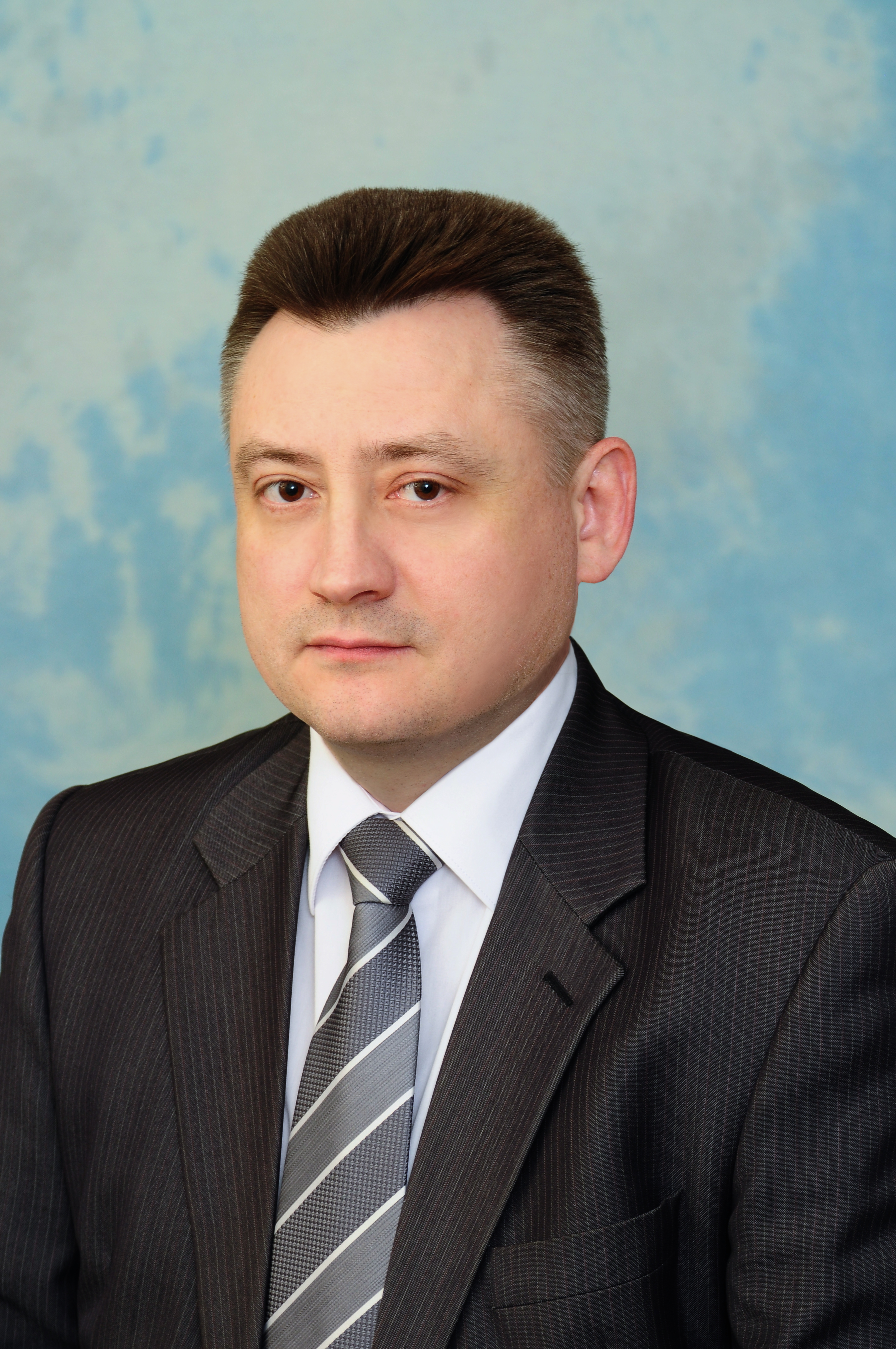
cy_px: 674
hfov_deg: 10.1
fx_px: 5053
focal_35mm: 135
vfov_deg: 15.2
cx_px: 448
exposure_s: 1/80
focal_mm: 90
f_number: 5.6
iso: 250
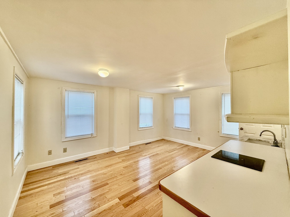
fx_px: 117
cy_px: 108
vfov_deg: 85.7
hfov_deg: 102.1
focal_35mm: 14
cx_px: 145
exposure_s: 1/120
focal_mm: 2.22
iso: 160
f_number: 2.2
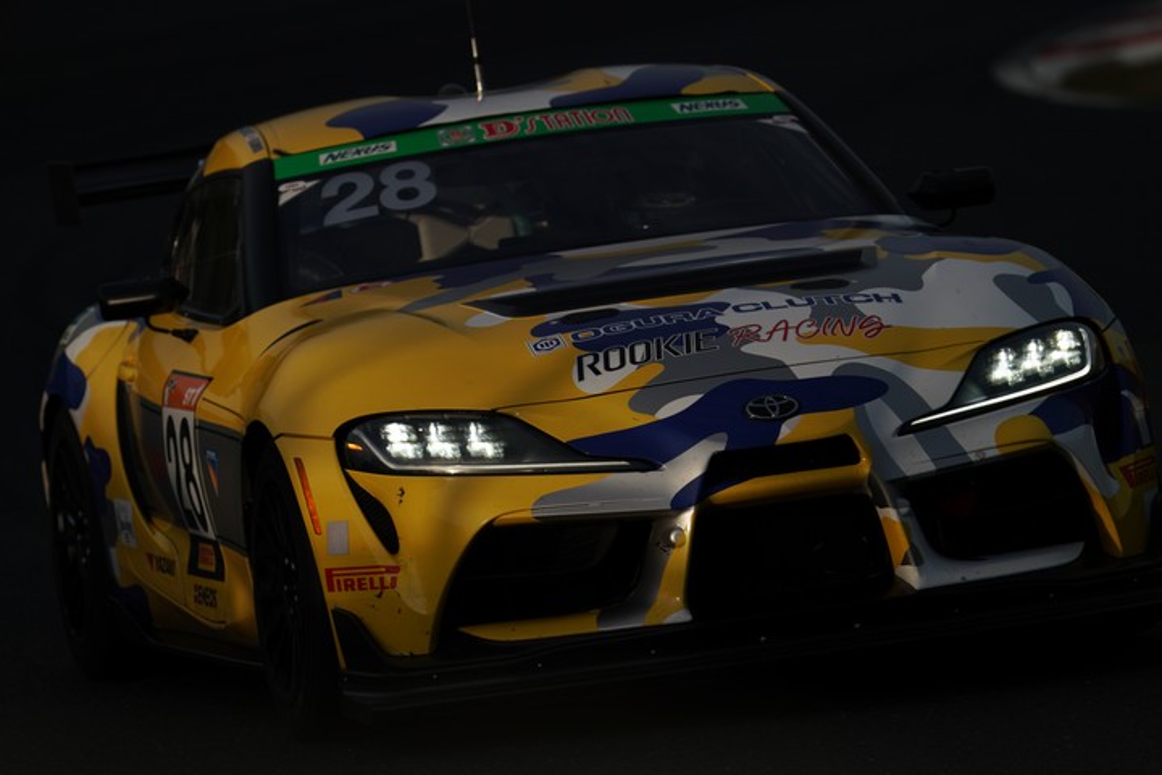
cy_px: 388
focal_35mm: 419
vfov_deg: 3.3
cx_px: 581
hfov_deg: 4.9
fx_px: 13523
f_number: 6.3
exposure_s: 1/1000
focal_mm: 419
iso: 100
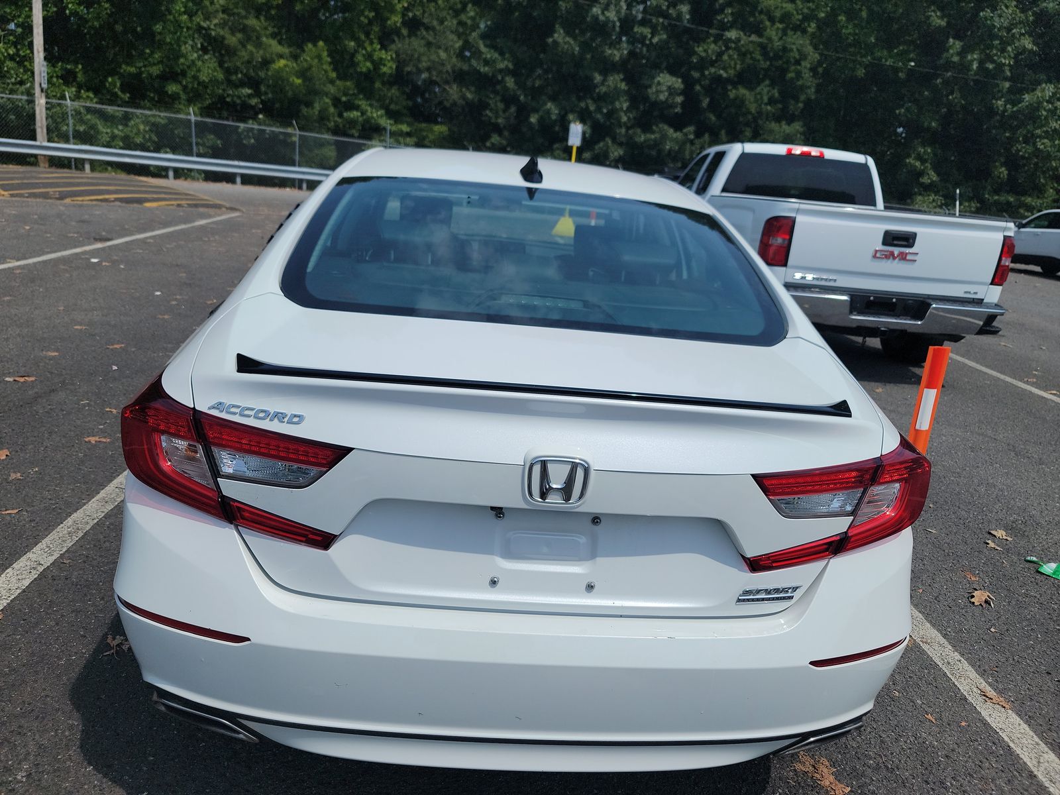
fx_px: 735
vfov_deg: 56.8
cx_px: 530
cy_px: 398
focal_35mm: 24
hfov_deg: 71.6
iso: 50
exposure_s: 1/1794
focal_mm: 6.7
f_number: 1.8
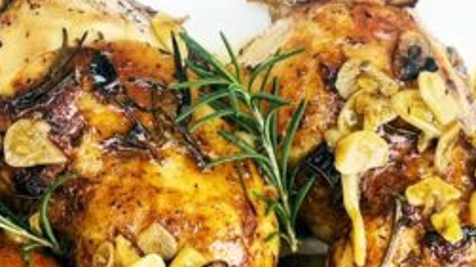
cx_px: 207
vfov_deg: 14.8
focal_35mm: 79
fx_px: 997
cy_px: 306
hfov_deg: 26.8
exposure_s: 1/515
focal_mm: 4.2
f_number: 1.6
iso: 32
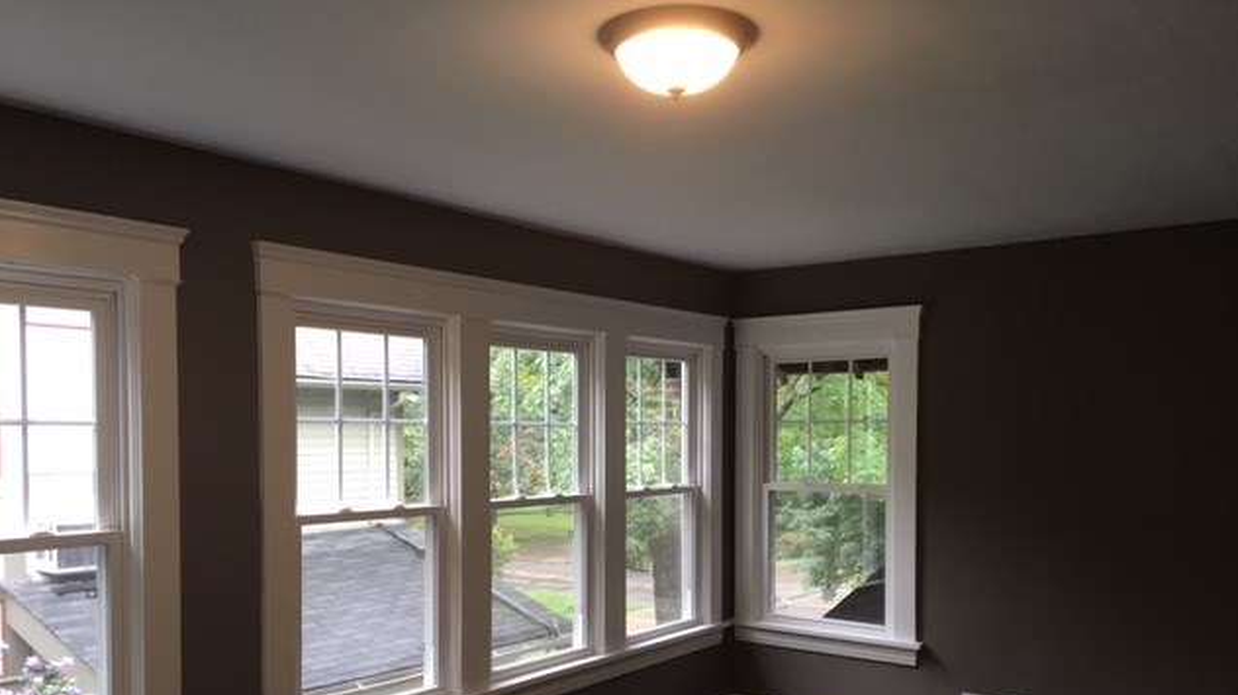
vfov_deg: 36.2
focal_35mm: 32
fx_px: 1050
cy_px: 468
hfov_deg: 61.0
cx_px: 625
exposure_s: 1/30
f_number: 2.2
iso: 32
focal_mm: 4.15
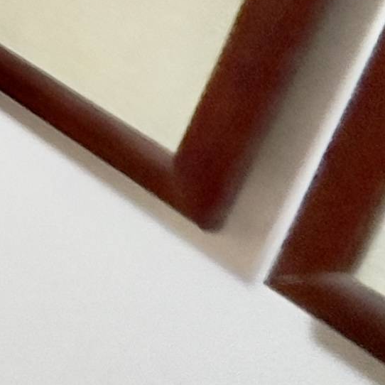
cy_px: -62
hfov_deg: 10.0
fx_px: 1158
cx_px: -910
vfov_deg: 18.0
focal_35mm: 92
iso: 800
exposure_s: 1/50
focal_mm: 2.22
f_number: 2.2
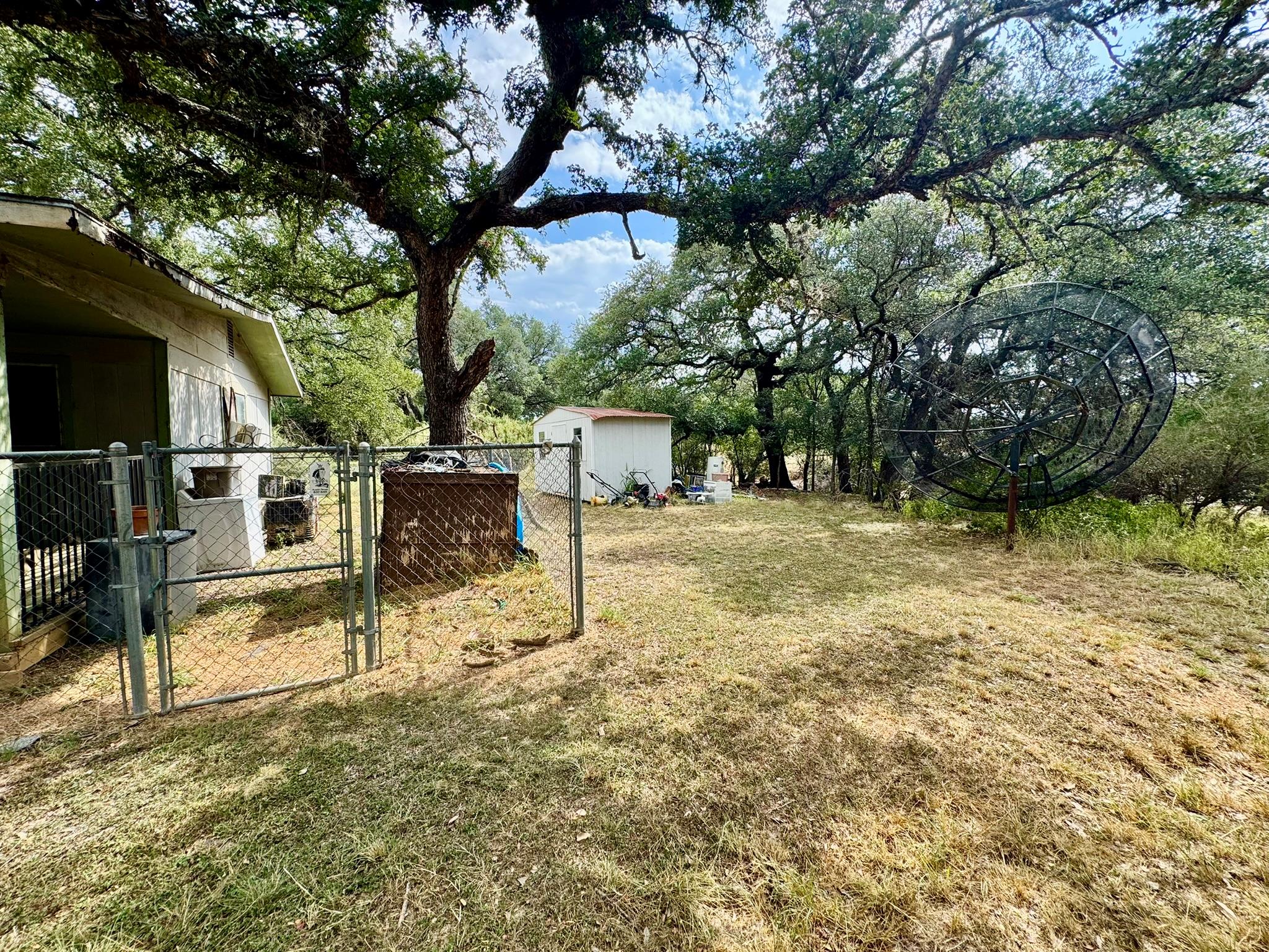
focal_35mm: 14
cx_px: 634
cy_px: 476
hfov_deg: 102.1
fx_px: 513
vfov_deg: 85.7
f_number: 2.2
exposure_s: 1/522
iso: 40
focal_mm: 2.22
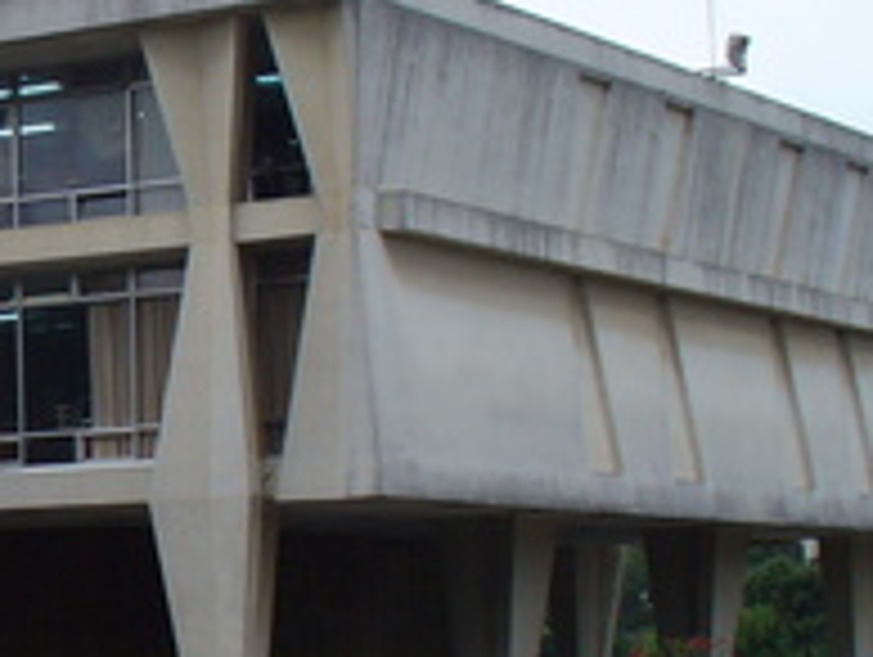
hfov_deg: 15.3
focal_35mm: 122
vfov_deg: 12.2
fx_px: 3081
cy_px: 428
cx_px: -297
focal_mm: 6.1
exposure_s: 1/250
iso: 64
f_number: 2.8
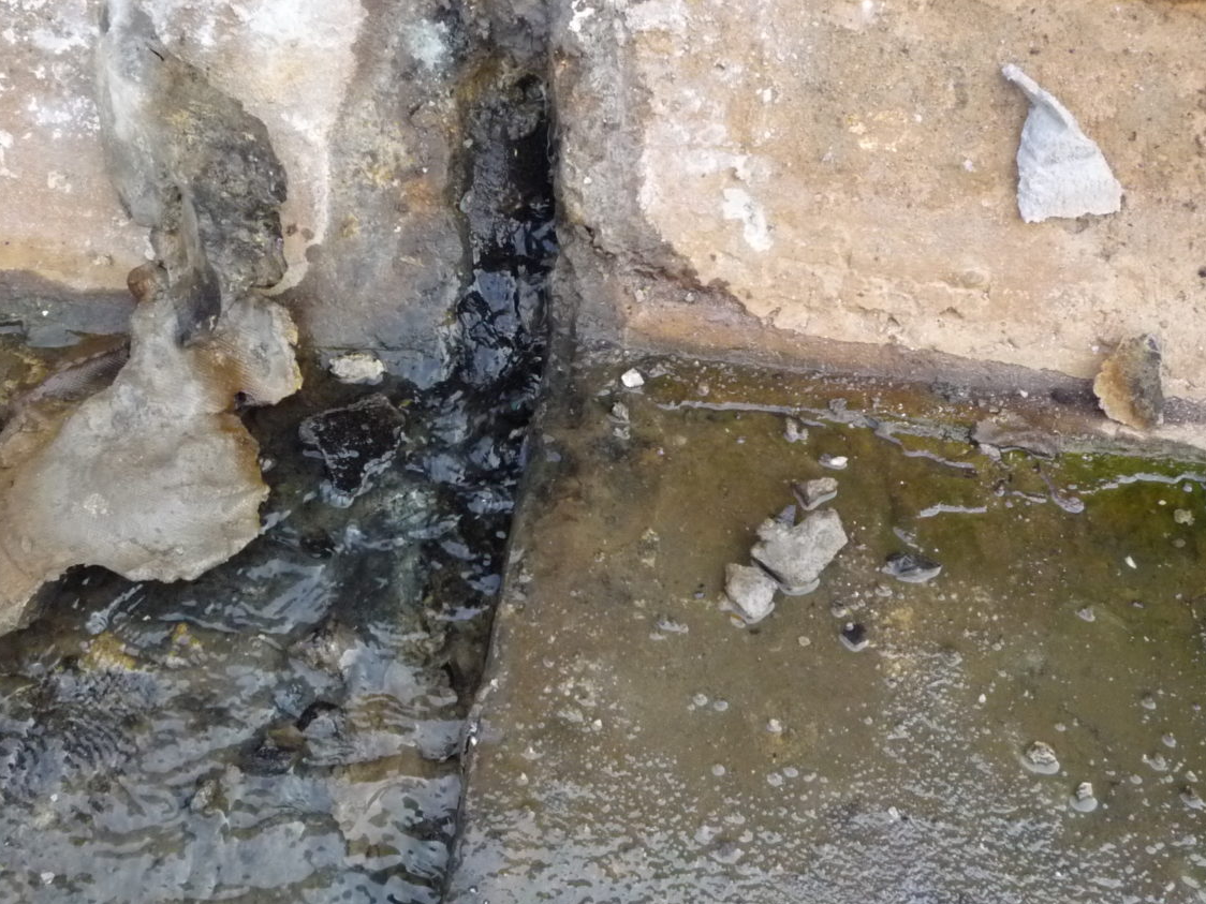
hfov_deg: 45.7
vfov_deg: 35.0
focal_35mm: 41
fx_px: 1428
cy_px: 342
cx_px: 560
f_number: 3.3
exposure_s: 1/400
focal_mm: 5.2
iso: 400
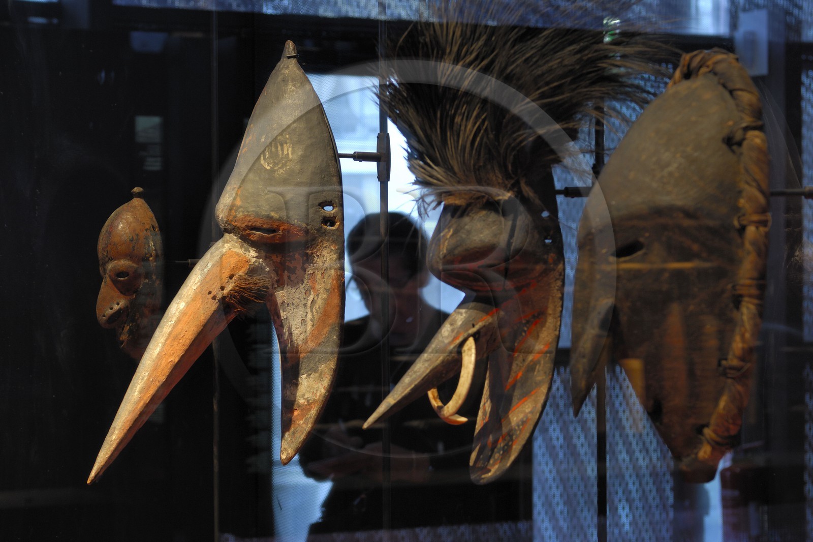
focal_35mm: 98
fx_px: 2201
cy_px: 271
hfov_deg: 20.9
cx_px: 406
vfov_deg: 14.0
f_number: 6.3
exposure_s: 1.6
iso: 100
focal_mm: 65
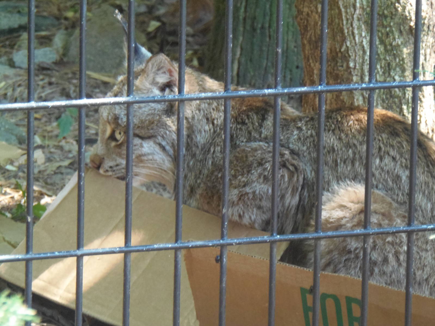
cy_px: 163
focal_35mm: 279
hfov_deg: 7.1
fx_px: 3506
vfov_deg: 5.3
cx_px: 218
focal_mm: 51.7
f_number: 5.2
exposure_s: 1/30
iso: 400
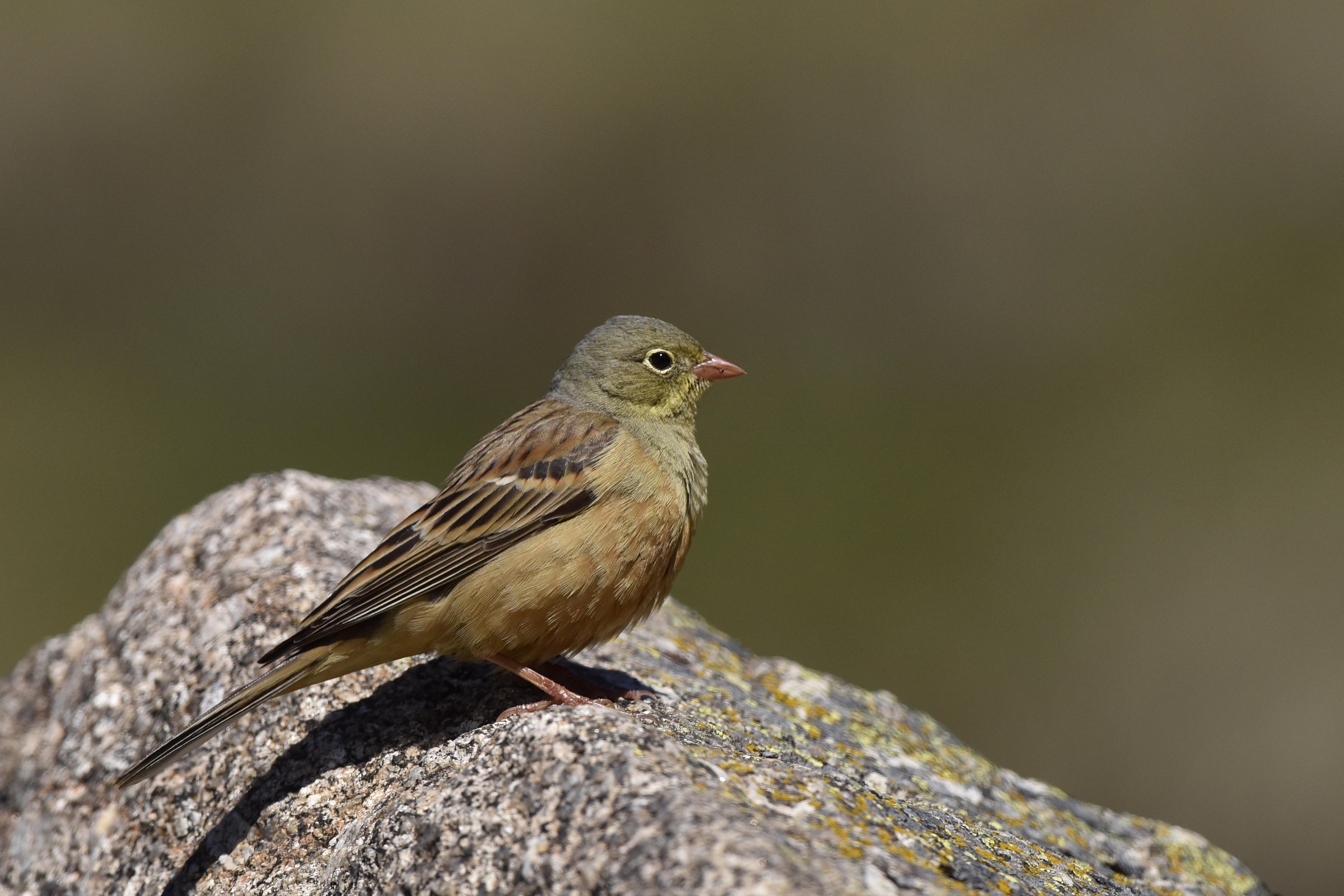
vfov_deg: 2.8
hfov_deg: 4.1
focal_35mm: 500
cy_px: 448
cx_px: 672
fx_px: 18669
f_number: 5.6
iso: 250
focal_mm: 500
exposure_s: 1/5000
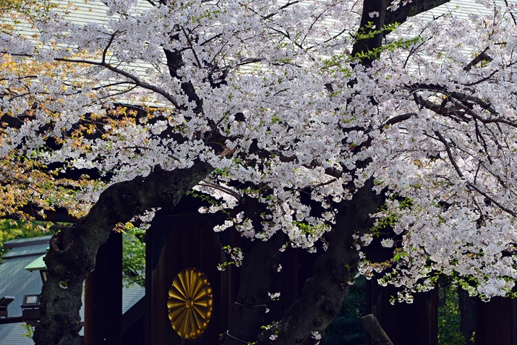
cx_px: 278
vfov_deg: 9.1
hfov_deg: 13.6
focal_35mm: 151
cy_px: 162
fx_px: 2169
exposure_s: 1/200
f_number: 7.1
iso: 200
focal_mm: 135
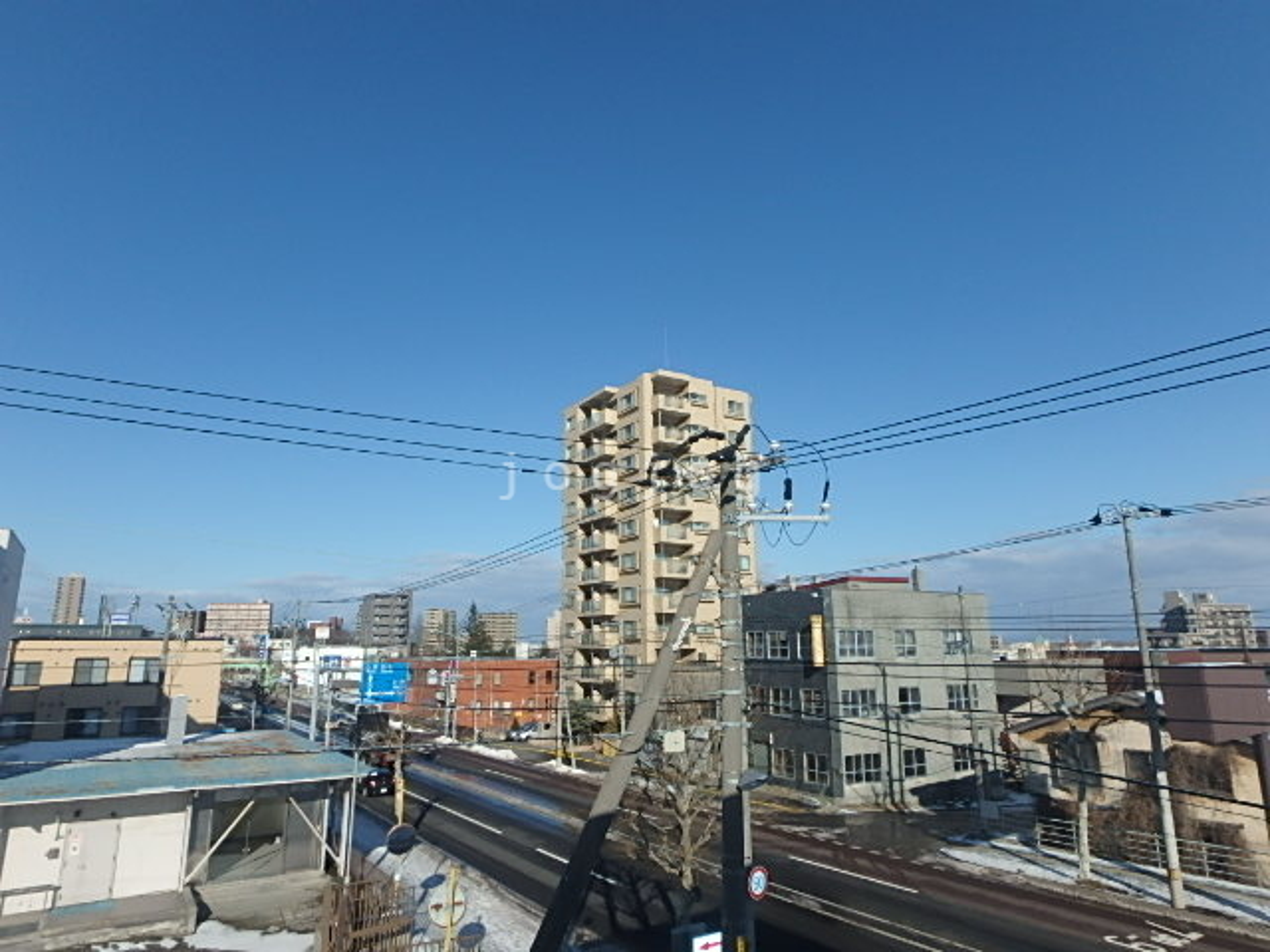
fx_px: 770
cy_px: 476
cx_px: 635
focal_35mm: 21
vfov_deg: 63.4
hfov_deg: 79.0
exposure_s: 1/800
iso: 125
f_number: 6
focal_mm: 3.7
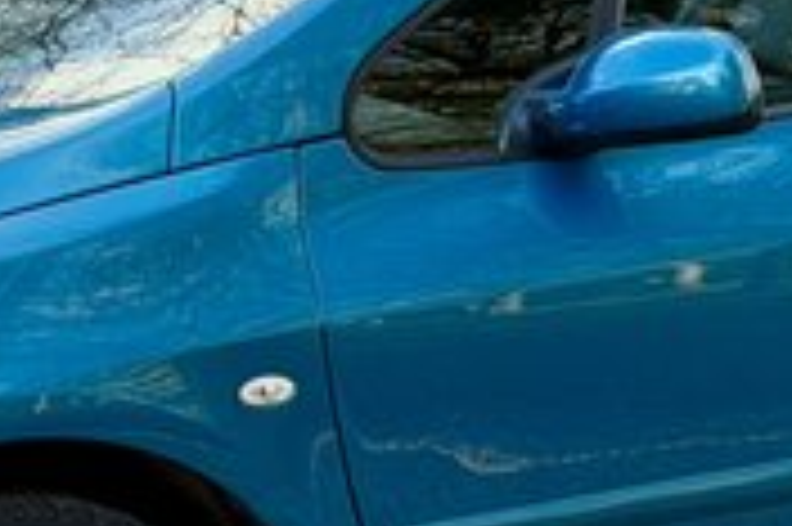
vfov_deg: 6.0
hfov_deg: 9.1
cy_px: 683
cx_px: 634
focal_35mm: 227
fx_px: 4989
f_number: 1.78
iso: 80
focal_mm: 6.76
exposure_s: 1/444
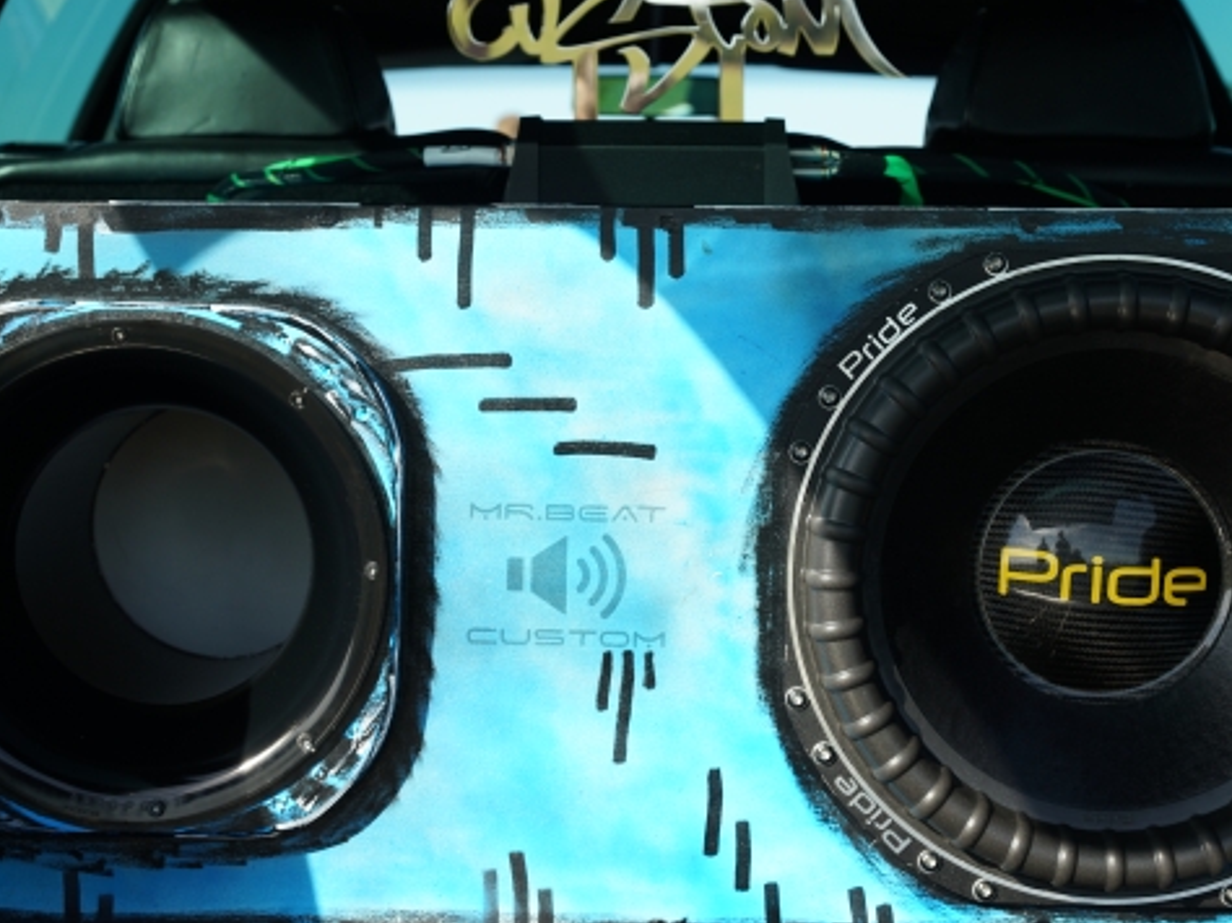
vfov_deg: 20.7
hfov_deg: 27.4
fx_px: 2526
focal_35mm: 71
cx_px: 629
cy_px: 387
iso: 200
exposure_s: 1/320
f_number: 5.6
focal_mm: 50
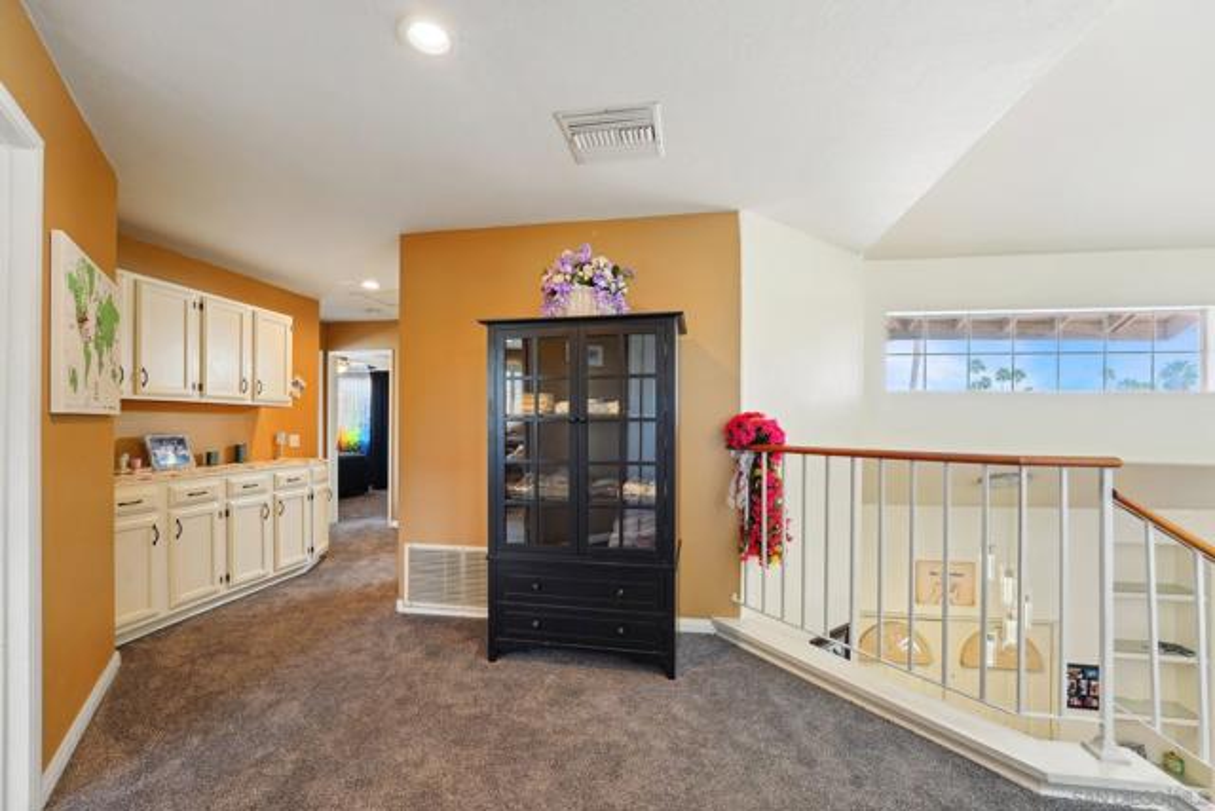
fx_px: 473
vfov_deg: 81.2
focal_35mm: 14
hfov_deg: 104.2
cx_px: 608
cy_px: 406
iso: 500
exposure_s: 1/30
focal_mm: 14
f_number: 8
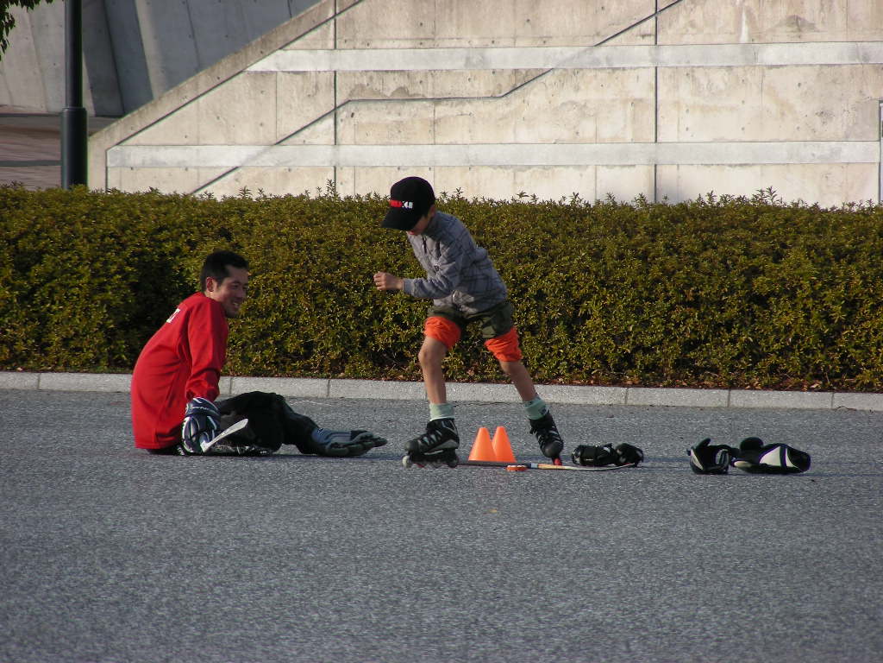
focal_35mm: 380
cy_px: 332
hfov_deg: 5.2
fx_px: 9693
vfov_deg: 3.9
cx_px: 442
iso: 50
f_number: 4
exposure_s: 1/250
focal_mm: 63.3
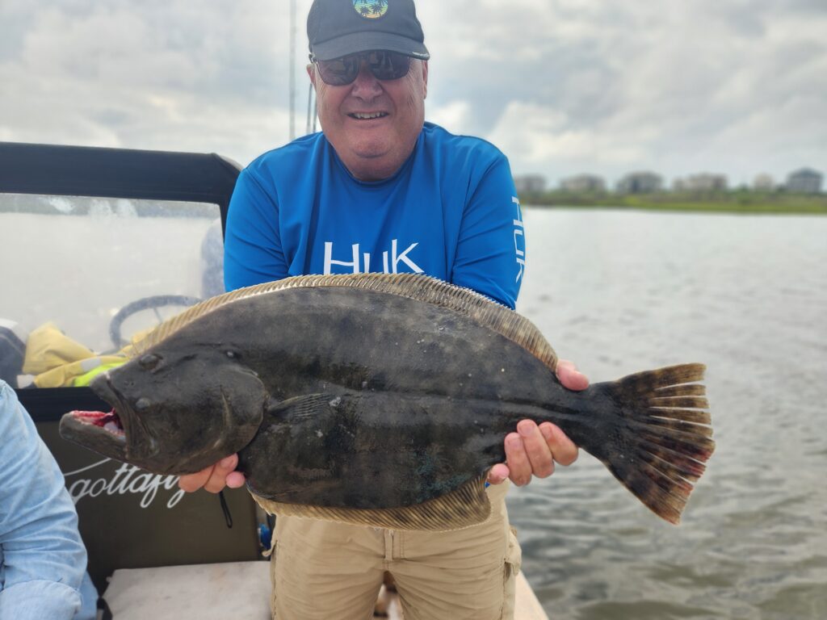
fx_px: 549
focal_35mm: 23
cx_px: 414
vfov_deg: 58.9
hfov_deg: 73.9
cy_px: 310
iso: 20
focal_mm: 5.4
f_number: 1.8
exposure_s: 1/909
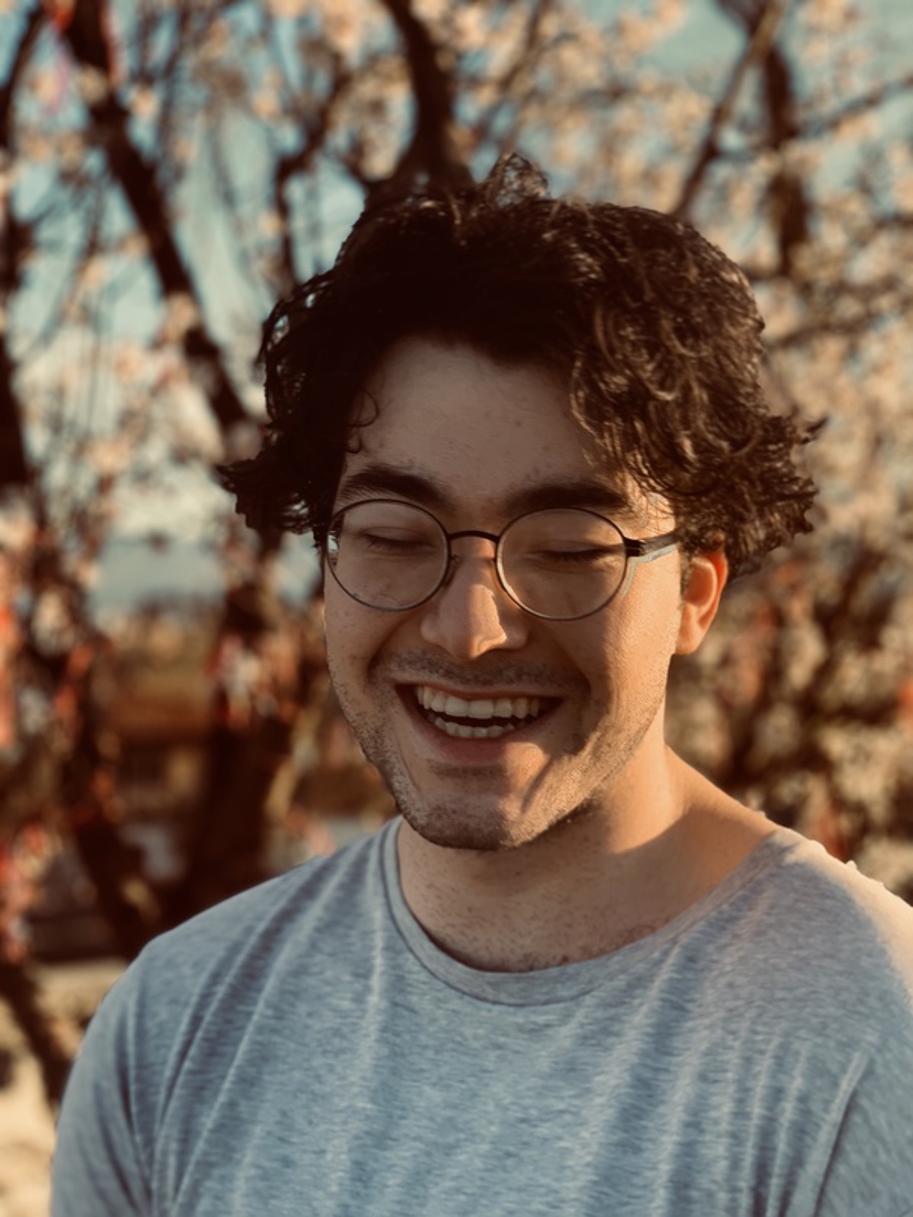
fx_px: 1829
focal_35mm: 52
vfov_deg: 36.8
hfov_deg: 28.0
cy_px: 608
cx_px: 456
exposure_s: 1/122
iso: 16
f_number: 2.4
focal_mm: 6
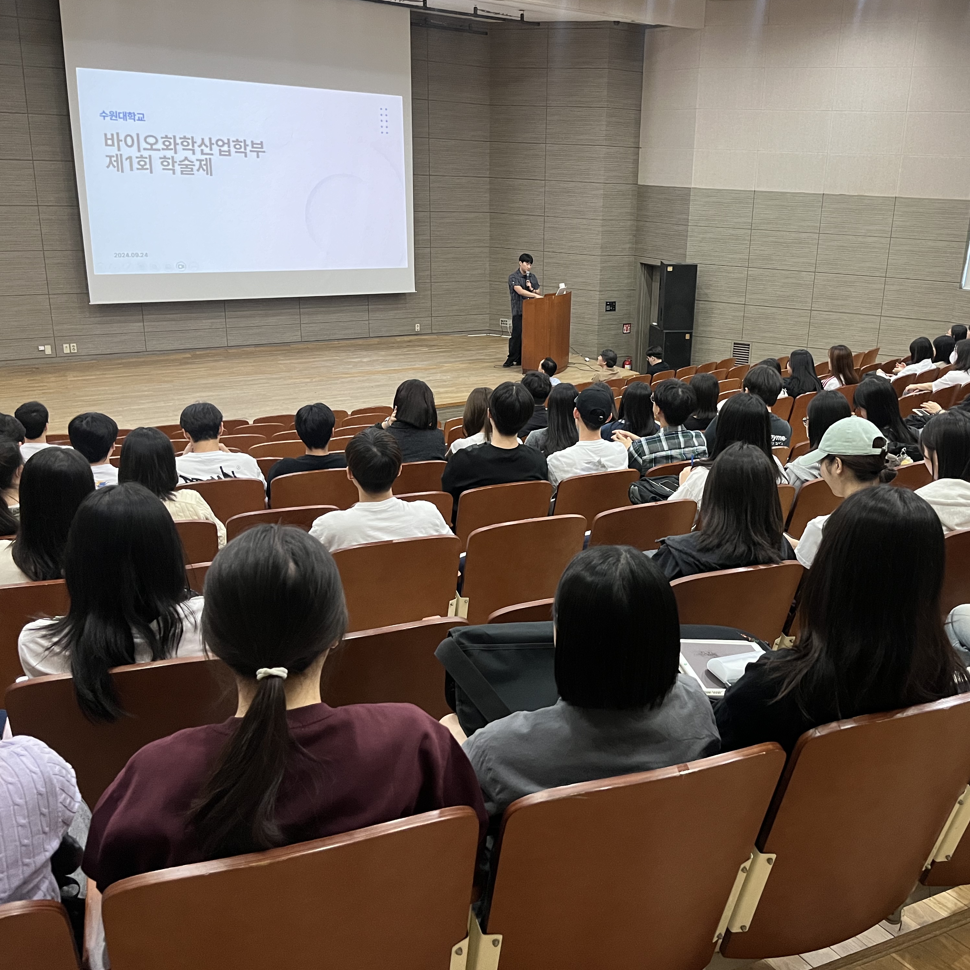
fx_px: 983
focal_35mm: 31
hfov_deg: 52.0
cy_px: 482
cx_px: 602
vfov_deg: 52.5
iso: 500
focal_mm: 5.1
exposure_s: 1/60
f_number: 1.6
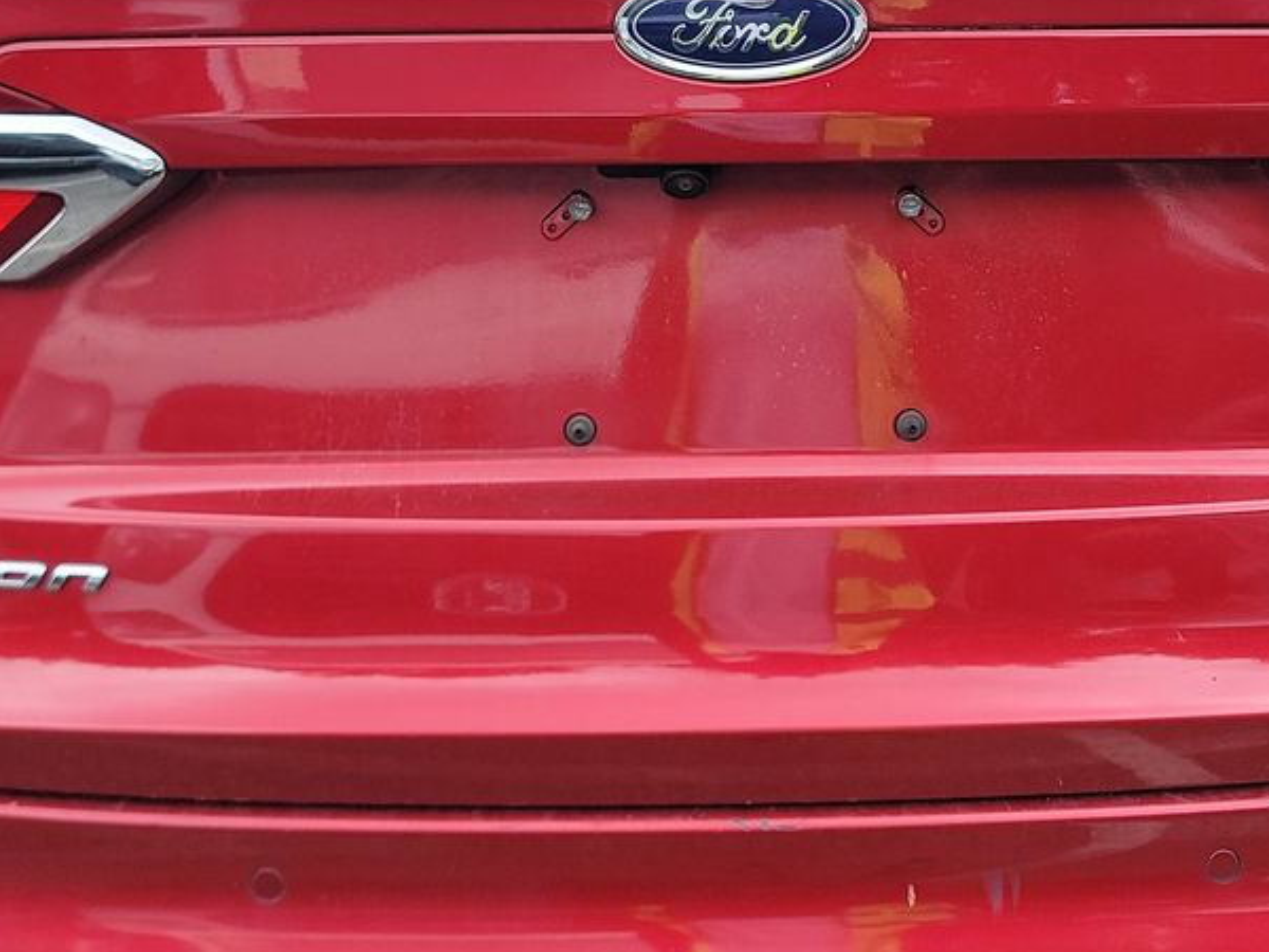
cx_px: 742
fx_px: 2346
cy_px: 154
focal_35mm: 64
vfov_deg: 22.5
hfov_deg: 30.2
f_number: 1.8
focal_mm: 6.7
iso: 50
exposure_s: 1/231
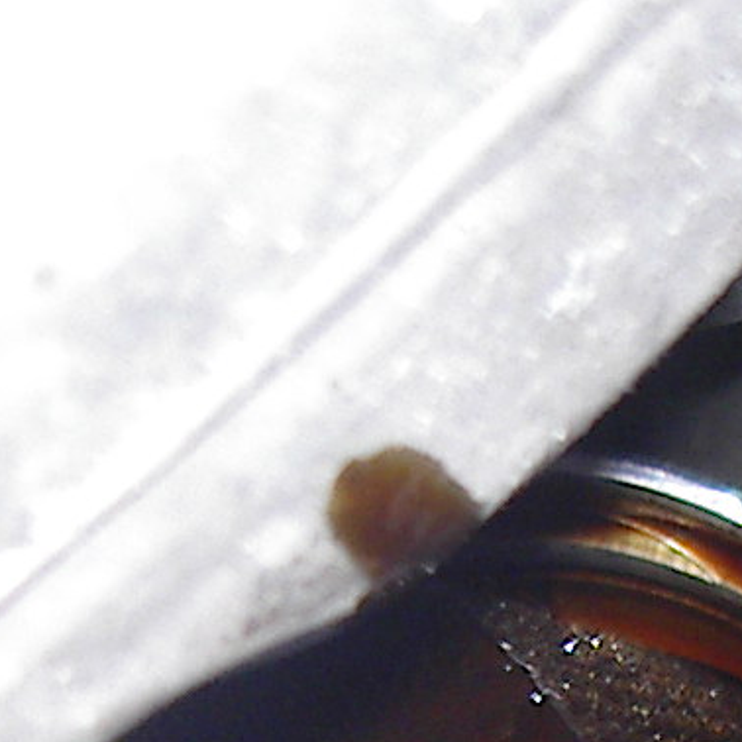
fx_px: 4535
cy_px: 1064
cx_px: 762
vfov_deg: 9.1
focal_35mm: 187
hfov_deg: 9.3
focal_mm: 8
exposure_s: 1/59.5
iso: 100
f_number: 2.8
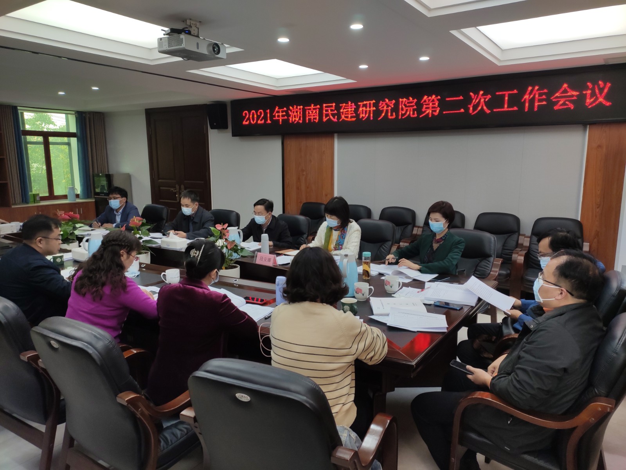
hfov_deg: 69.4
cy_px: 235
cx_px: 313
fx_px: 452
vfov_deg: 54.9
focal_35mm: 25
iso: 193
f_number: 1.79
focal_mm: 4.74
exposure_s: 1/100
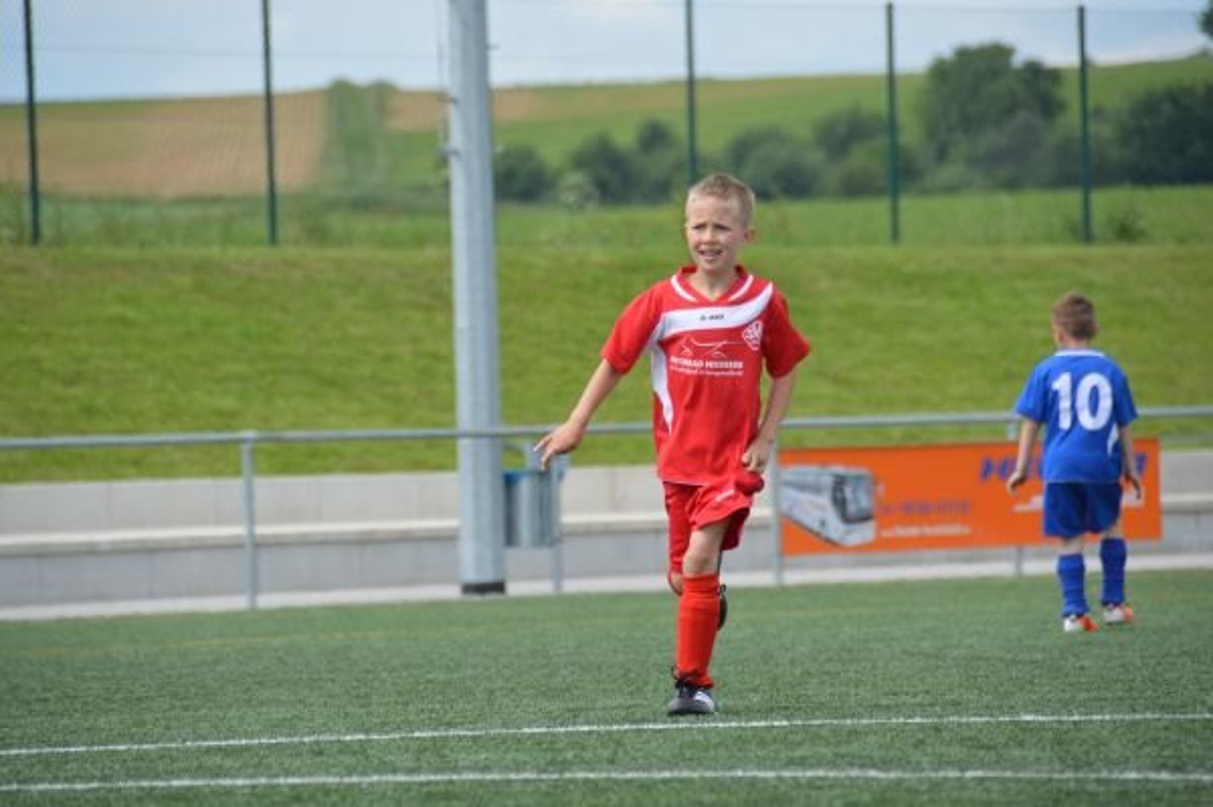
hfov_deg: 6.9
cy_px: 404
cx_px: 606
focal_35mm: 300
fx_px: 10100
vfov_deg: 4.6
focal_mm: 200
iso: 400
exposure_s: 1/1250
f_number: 5.6
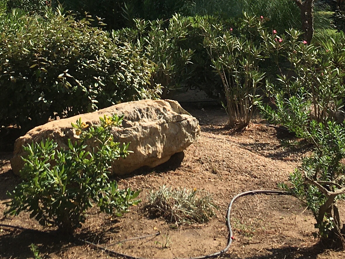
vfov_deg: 14.2
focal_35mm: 99
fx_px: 987
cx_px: 192
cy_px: -96
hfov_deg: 19.8
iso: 25
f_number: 2.2
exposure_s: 1/1399
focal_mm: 4.15
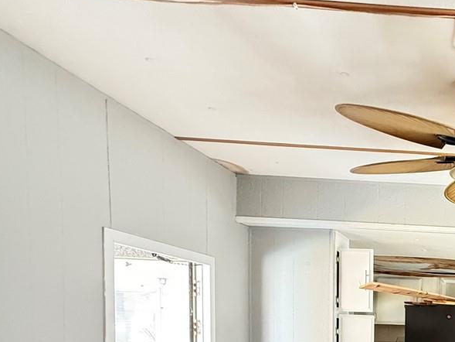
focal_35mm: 38
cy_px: 369
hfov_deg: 39.1
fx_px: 500
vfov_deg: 33.3
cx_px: 514
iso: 640
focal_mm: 2.22
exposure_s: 1/60
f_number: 2.2
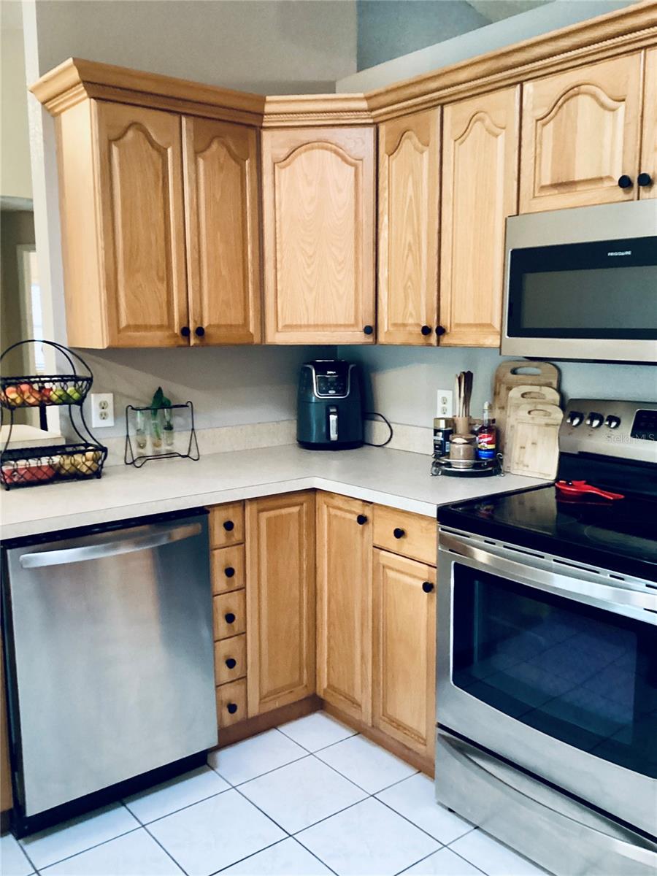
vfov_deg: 58.4
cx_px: 328
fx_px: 784
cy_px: 438
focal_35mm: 31
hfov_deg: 45.4
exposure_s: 1/30
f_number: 2.4
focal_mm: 3.3
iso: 500
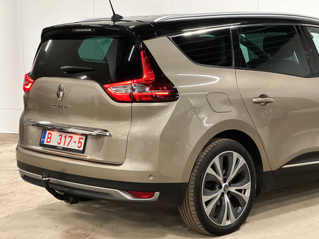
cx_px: 160
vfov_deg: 19.1
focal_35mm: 77
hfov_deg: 25.3
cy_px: 120
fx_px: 710
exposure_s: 1/50
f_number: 2.8
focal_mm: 9
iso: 640
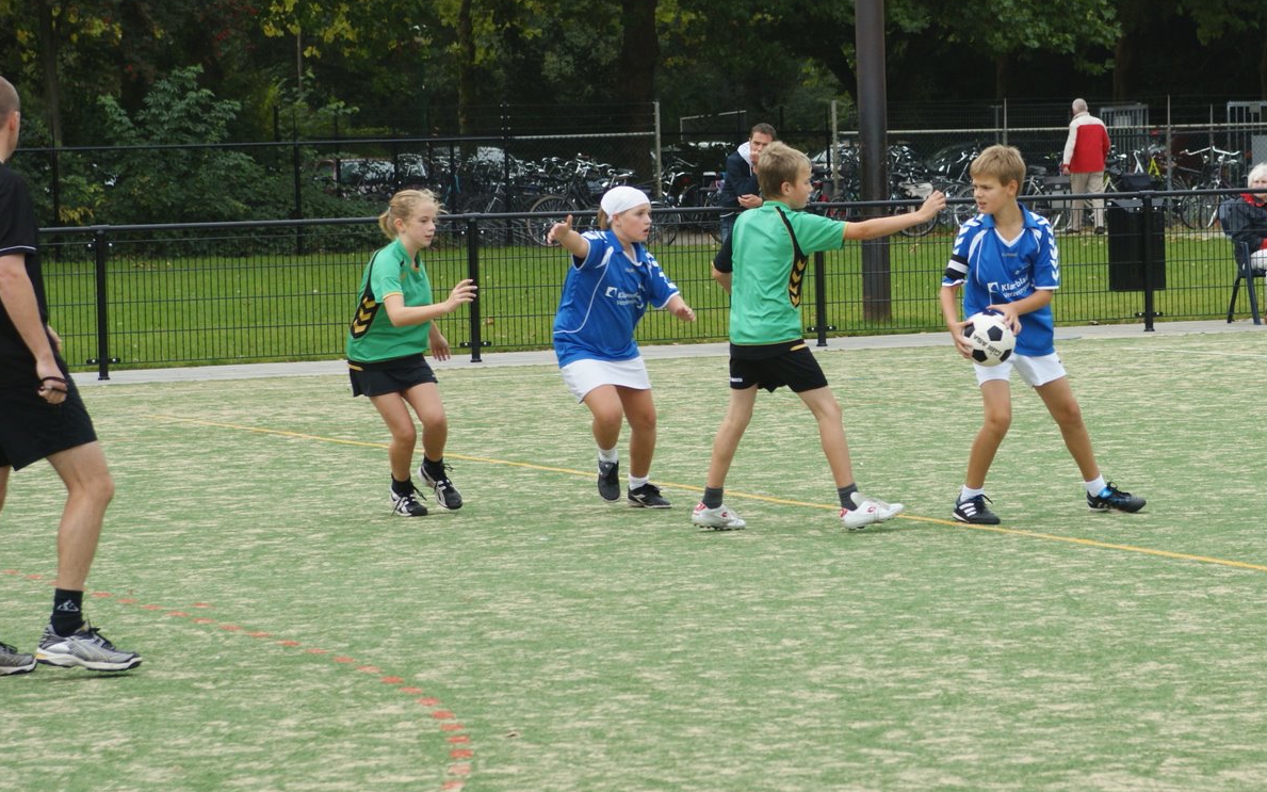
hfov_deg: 19.3
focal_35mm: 108
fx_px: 3729
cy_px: 380
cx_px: 635
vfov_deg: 12.1
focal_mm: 70
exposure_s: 1/400
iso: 200
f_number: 5
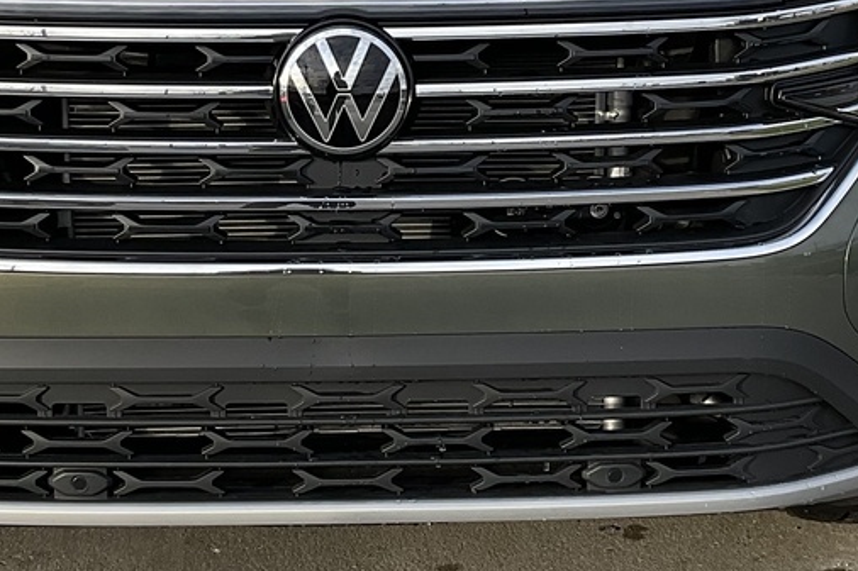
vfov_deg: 21.5
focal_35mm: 61
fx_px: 1453
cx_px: 351
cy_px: 11
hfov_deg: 32.8
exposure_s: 1/580
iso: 16
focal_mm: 3
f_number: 1.8
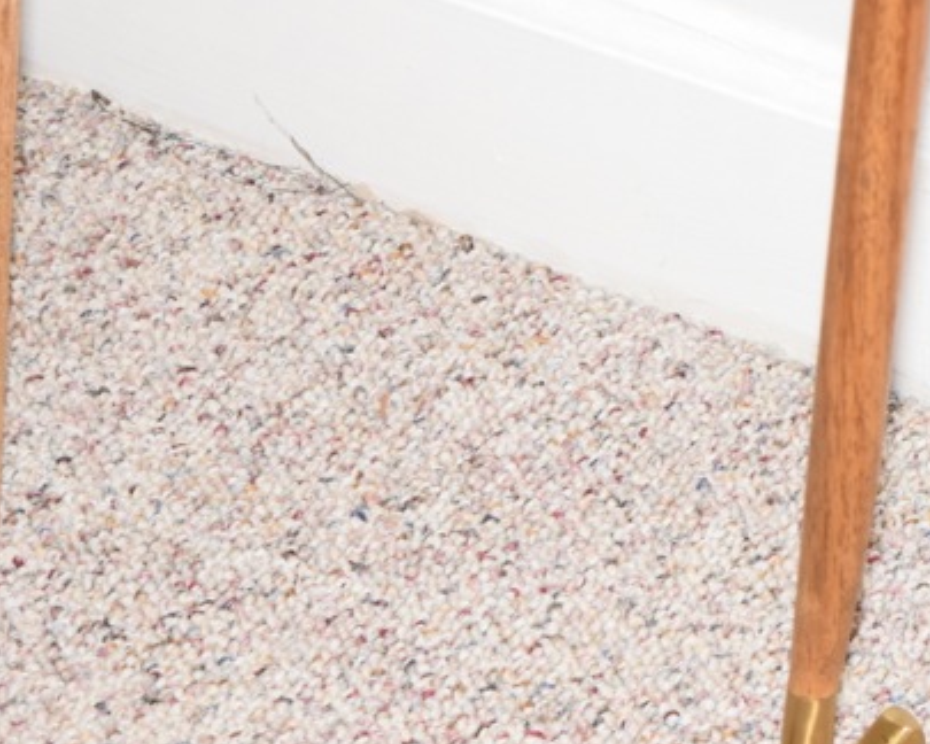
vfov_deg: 8.1
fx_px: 5262
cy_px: 412
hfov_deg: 10.1
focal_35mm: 191
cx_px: 834
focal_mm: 55
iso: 2200
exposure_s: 1/60
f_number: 5.6
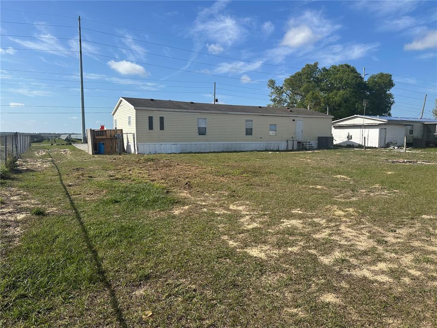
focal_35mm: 24
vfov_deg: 56.8
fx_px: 303
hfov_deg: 71.6
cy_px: 164
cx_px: 218
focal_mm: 6.86
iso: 80
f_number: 1.78
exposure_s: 1/5525
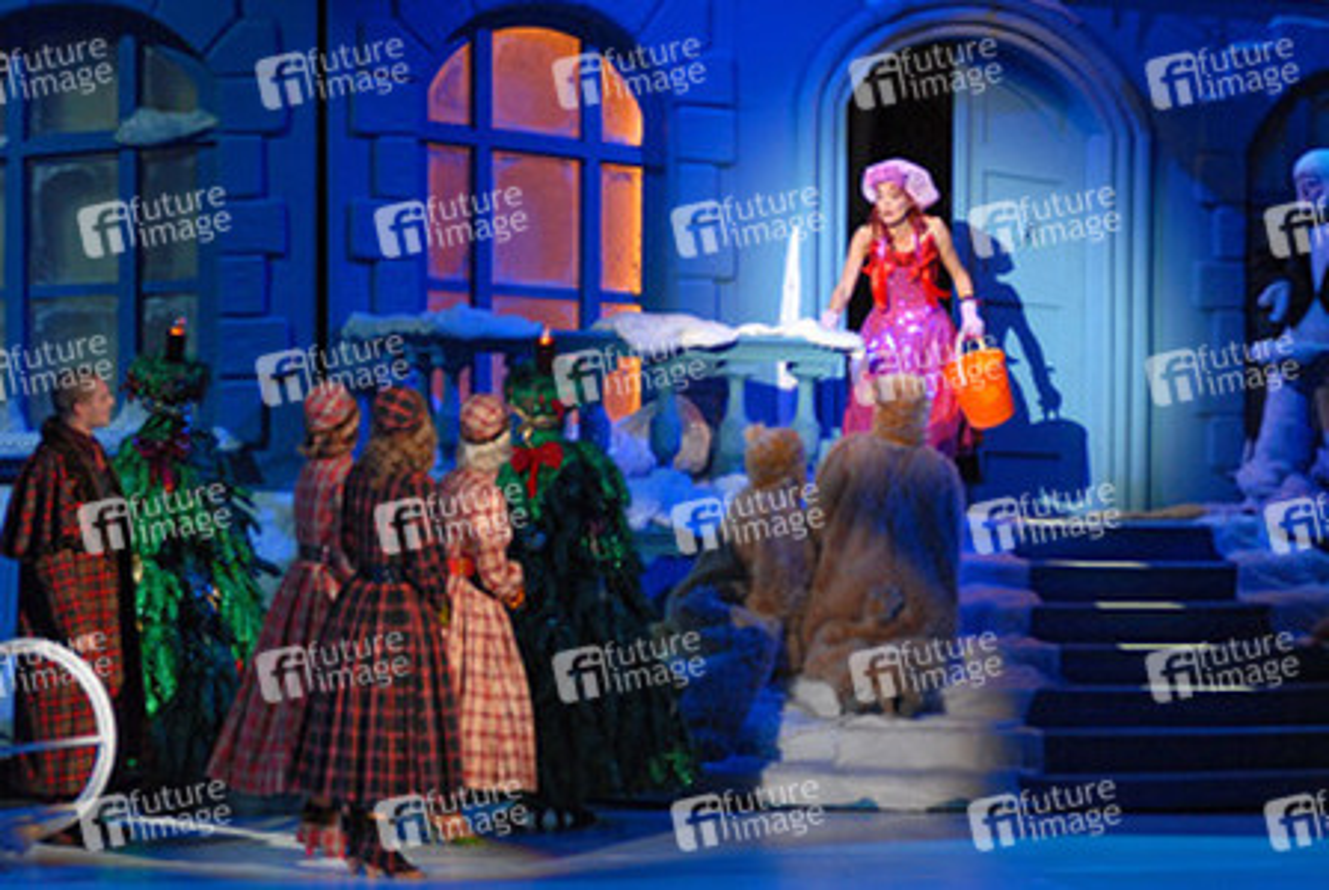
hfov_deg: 11.4
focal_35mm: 180
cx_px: 664
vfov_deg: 7.7
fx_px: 6654
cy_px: 445
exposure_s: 1/125
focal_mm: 120
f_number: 3.2
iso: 800
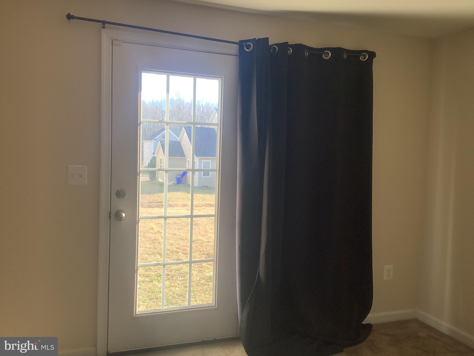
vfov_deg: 45.4
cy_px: 178
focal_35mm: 31
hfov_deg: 58.4
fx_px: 424
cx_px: 237
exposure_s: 1/120
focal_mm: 3.3
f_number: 2.4
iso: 64
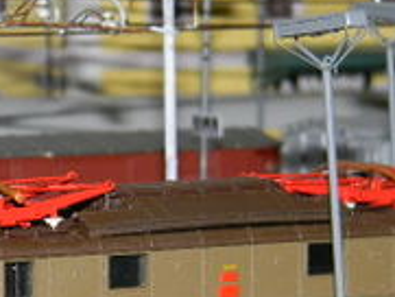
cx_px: 155
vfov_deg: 6.7
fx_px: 2512
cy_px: 343
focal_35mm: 220
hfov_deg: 9.0
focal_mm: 15.1
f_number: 4.5
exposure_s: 1/30
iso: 200
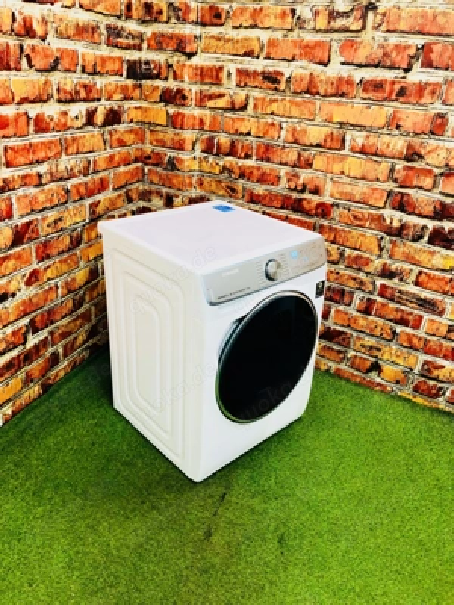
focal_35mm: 28
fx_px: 490
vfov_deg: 63.4
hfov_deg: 49.7
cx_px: 227
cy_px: 302
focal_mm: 3.99
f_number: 1.8
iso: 40
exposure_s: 1/24
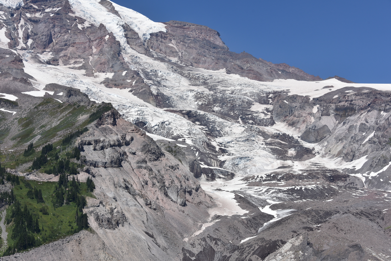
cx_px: 196
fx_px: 760
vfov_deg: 19.5
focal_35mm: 70
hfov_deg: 28.8
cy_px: 130
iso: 100
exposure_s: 1/400
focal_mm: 70
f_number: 10
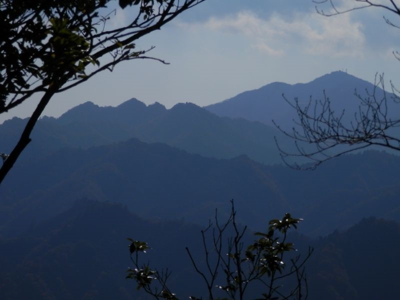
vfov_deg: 10.6
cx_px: 200
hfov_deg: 14.1
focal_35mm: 140
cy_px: 150
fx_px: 1618
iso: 80
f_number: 15.3
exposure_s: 1/320
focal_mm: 25.1
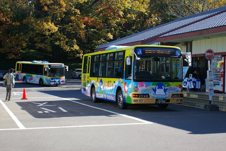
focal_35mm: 61
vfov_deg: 22.2
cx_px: 112
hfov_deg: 32.9
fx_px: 383
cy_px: 75
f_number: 4.5
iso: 400
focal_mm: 40
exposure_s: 1/1000
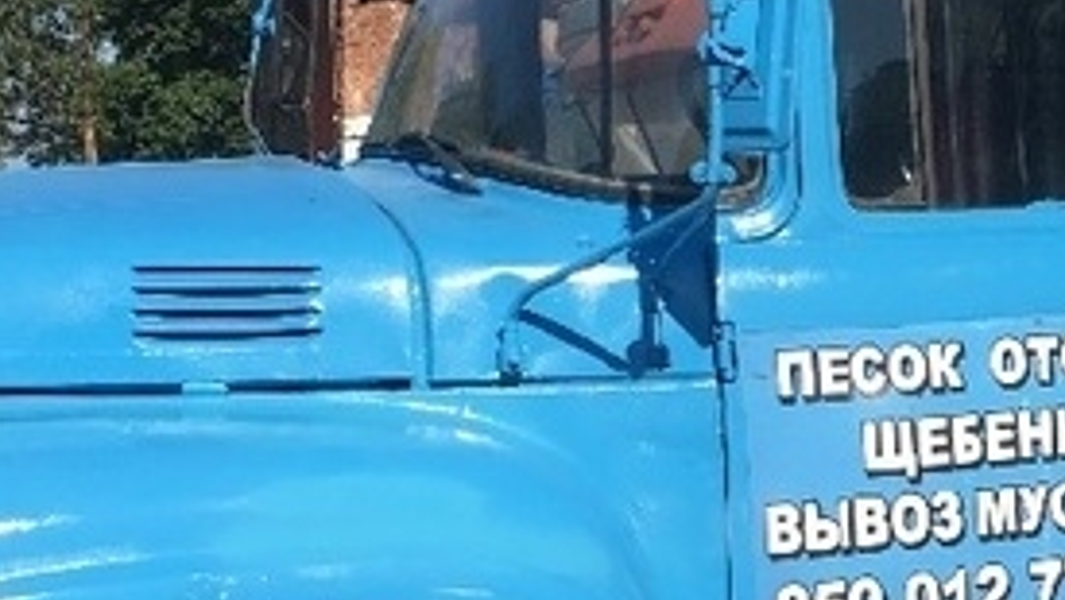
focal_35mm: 92
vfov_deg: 13.1
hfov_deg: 22.2
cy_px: 430
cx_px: 1084
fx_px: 2599
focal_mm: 4.15
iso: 25
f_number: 2.2
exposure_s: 1/1748
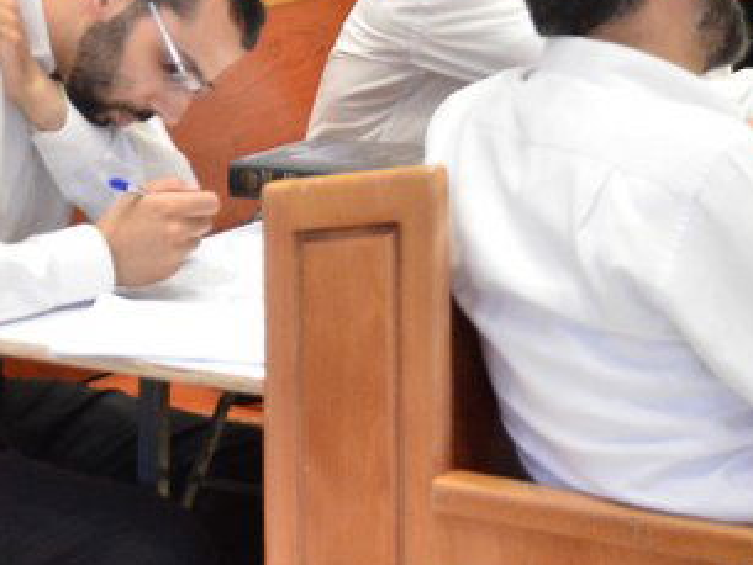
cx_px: 146
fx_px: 3221
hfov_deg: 13.3
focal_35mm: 148
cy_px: -313
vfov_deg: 9.7
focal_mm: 26
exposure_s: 1/200
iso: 1250
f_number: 3.8
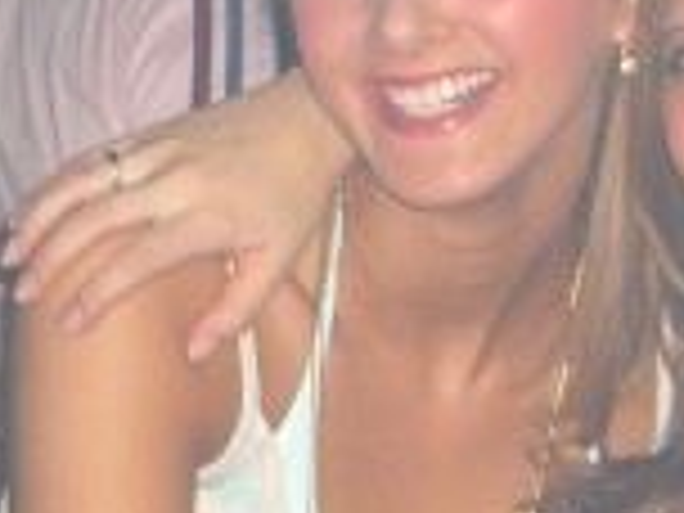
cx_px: 387
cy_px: 252
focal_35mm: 181
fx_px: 3576
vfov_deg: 8.2
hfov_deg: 10.9
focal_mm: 9.5
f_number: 3.1
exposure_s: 1/60
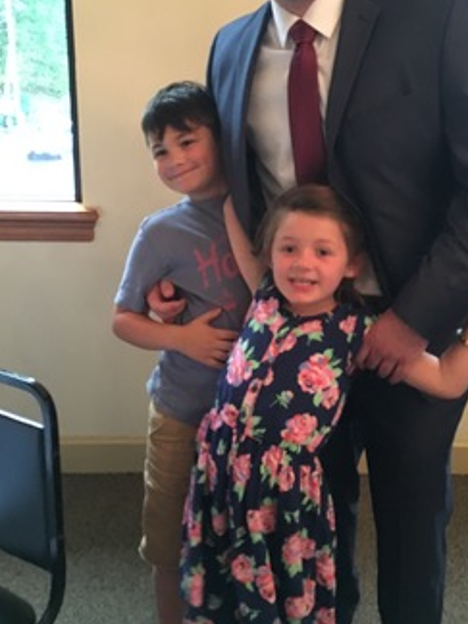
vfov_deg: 43.7
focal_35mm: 43
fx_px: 775
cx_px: 264
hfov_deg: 33.6
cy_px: 266
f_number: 2.2
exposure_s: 1/15
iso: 320
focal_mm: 4.15
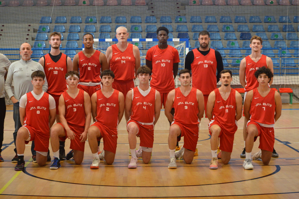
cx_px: 150
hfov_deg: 21.9
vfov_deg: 14.7
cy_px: 100
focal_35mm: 93
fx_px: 772
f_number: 9
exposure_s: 1/4000
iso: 1600
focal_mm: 62
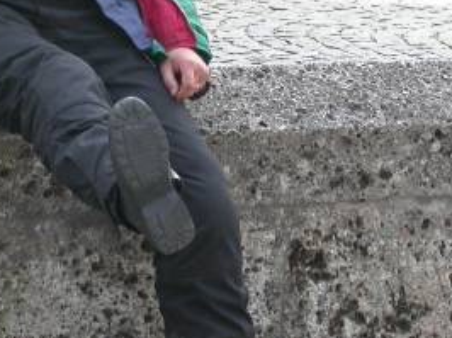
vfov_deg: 4.4
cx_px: 29
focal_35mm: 334
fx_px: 4357
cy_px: 58
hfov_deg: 5.9
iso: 100
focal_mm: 23.1
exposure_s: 1/103
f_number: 4.2
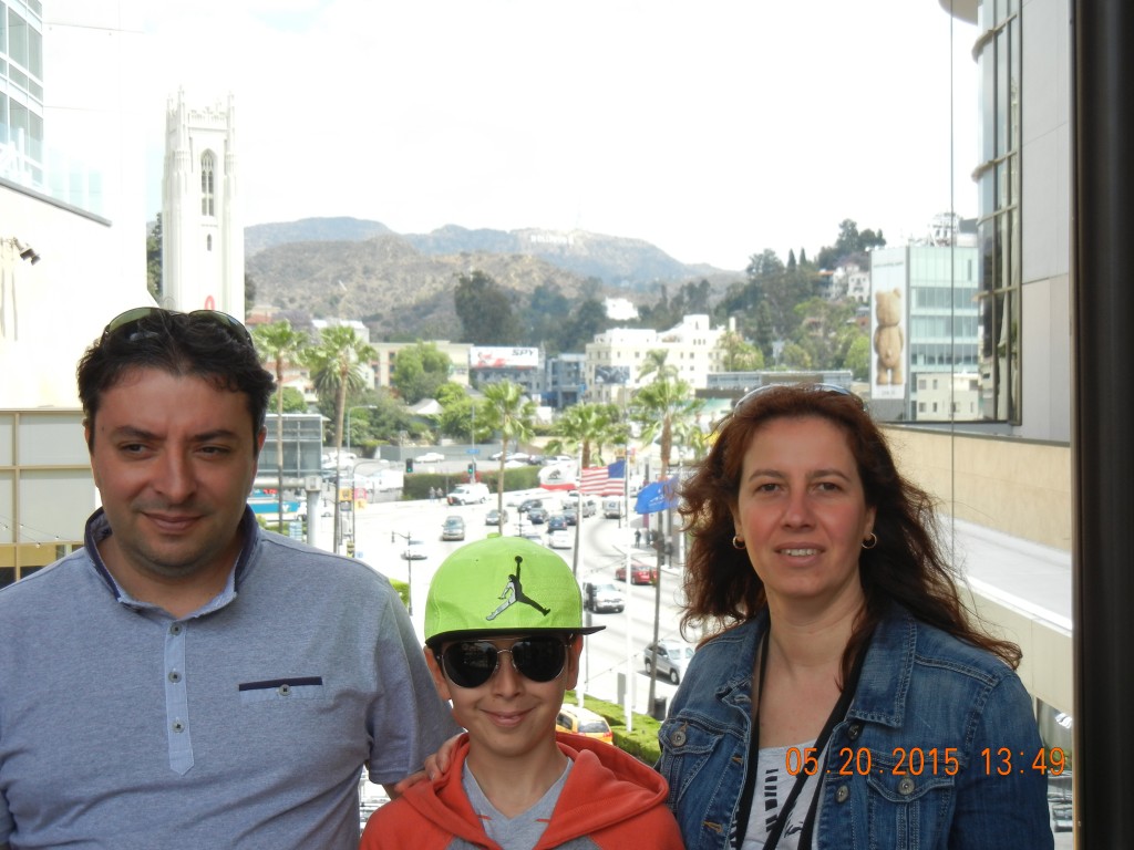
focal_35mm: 52
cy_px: 425
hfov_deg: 36.8
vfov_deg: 28.0
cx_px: 567
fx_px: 1703
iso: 160
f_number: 3.9
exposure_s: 1/466
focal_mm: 9.3
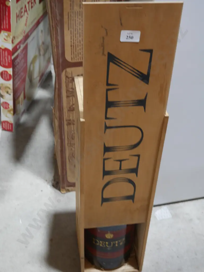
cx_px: 102
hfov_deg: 31.5
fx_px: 361
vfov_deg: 41.2
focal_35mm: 46
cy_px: 136
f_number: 5.1
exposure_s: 1/60
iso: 500
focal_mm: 23
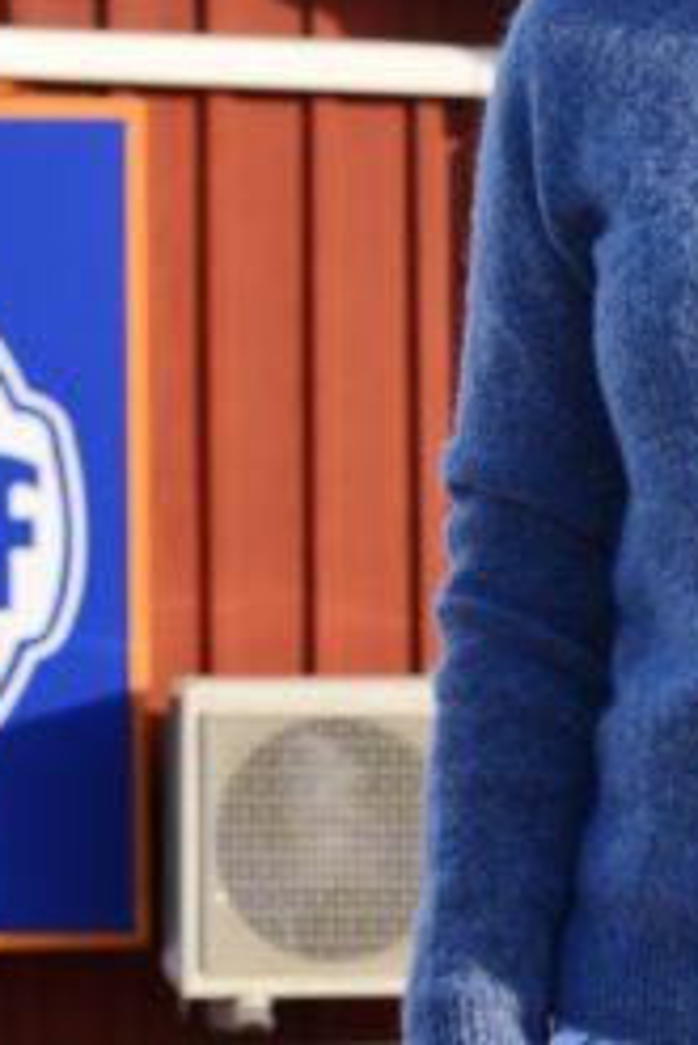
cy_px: 1113
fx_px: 8422
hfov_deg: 4.7
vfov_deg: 7.1
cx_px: 783
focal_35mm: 290
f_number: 6.3
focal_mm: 70
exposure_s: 1/320
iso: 320
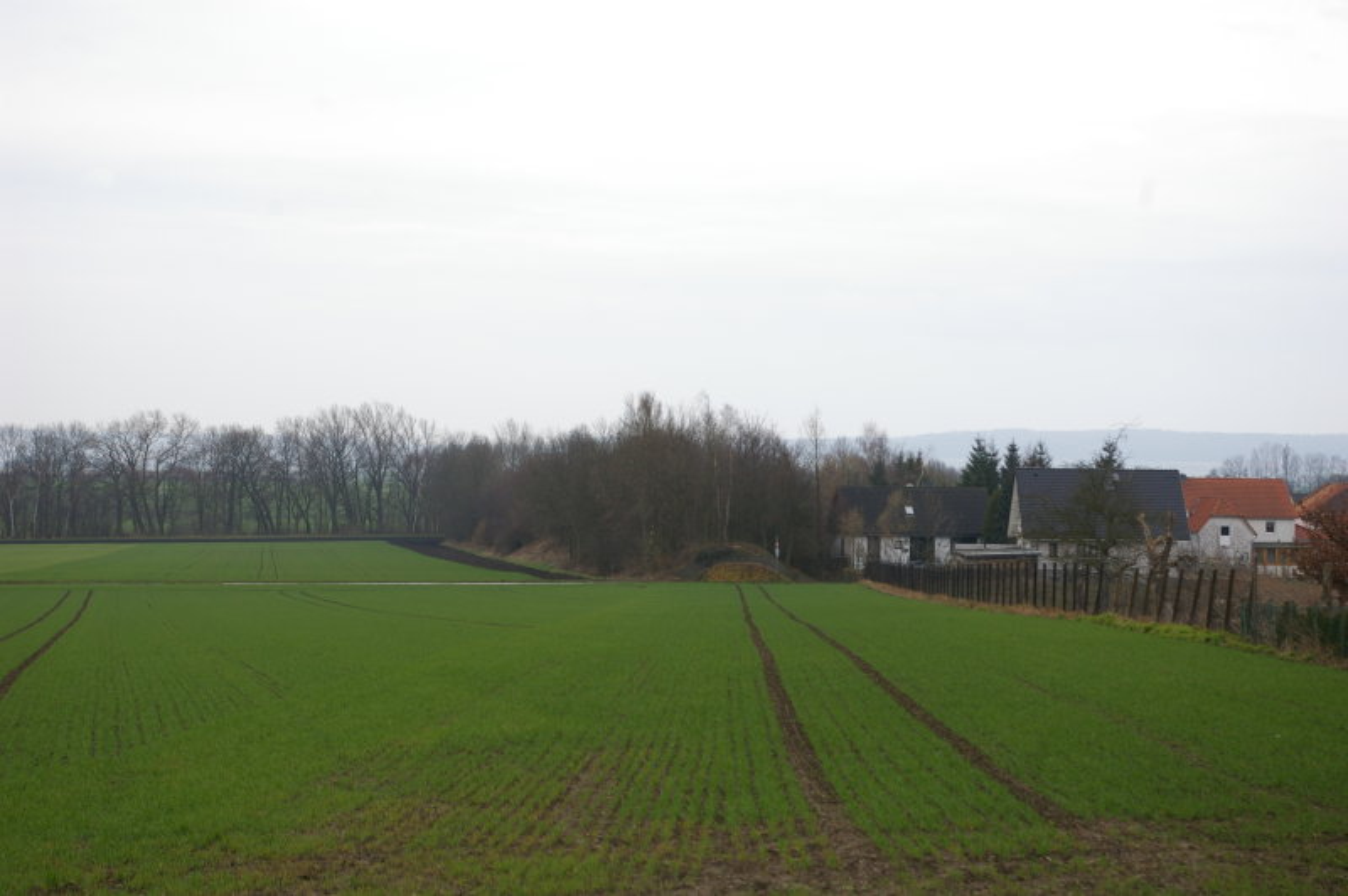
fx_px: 2806
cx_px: 674
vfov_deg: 18.2
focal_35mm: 75
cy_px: 448
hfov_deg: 27.0
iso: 200
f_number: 9.5
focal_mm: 50
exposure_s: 1/125
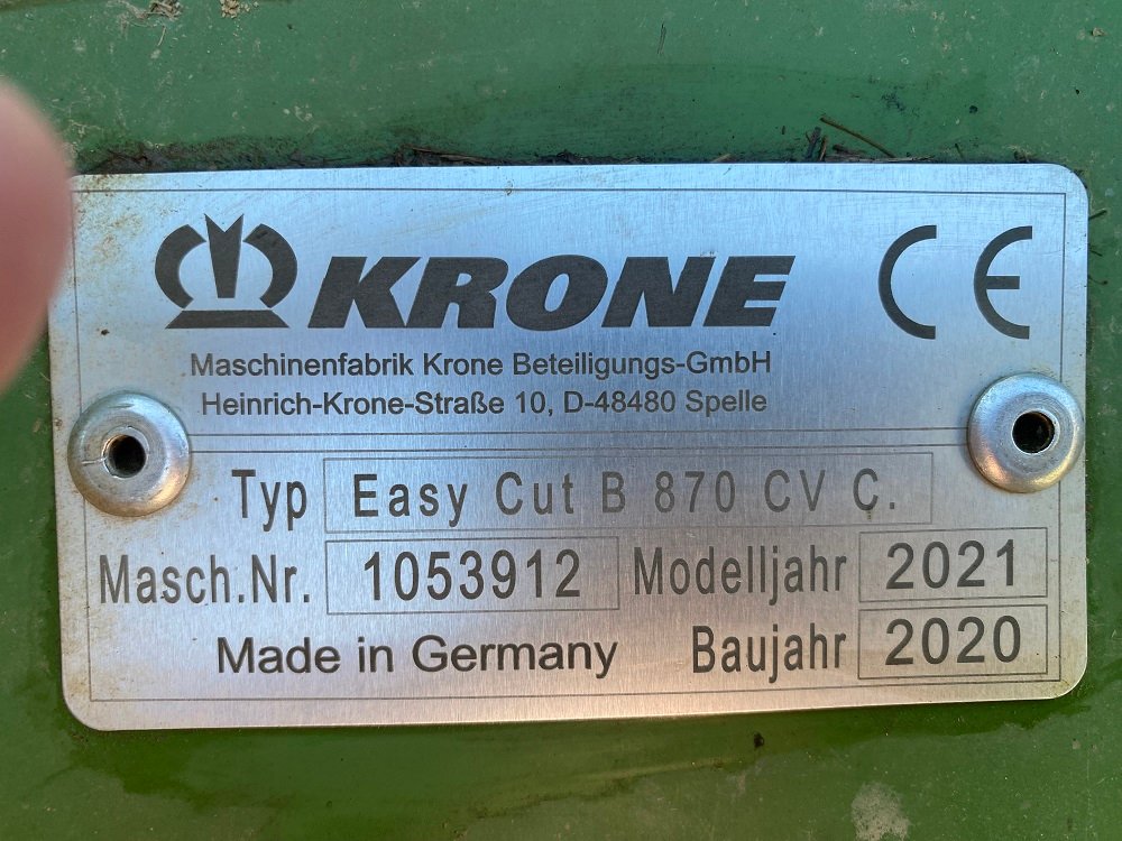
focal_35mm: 25
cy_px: 420
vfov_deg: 54.9
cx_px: 561
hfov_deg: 69.4
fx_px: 810
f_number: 1.8
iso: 32
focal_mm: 4.25
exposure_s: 1/194
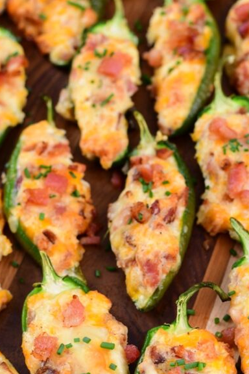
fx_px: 1037
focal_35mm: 100
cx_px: 189
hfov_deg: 13.6
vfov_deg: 20.3
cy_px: 254
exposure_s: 1/100
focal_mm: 50
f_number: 5
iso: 640
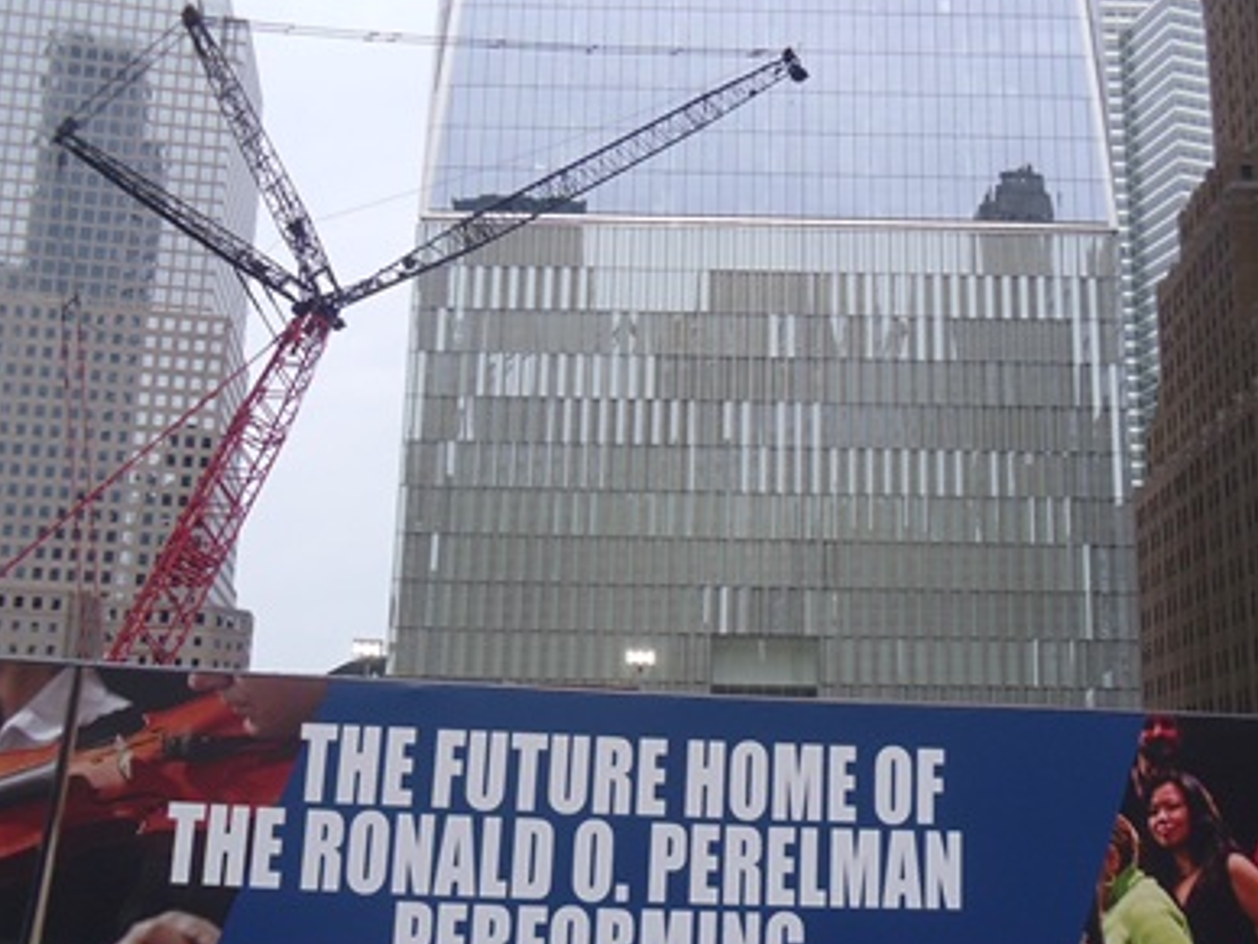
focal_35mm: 40
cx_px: 671
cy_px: 508
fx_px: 1454
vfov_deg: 35.9
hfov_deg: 46.8
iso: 80
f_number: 3.3
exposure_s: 1/824
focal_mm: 5.6
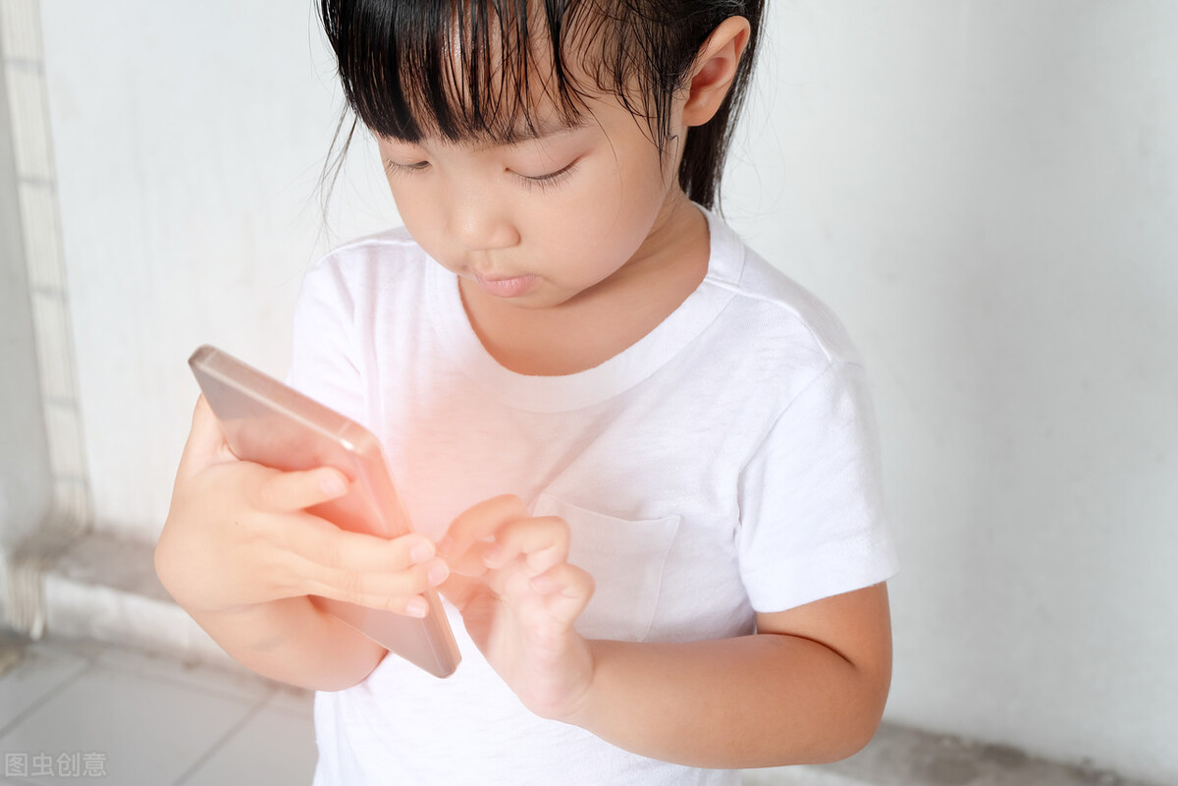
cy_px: 393
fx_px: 1832
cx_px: 589
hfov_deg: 35.6
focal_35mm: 56
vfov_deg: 24.2
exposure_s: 1/13
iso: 200
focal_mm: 37.1
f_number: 5.3
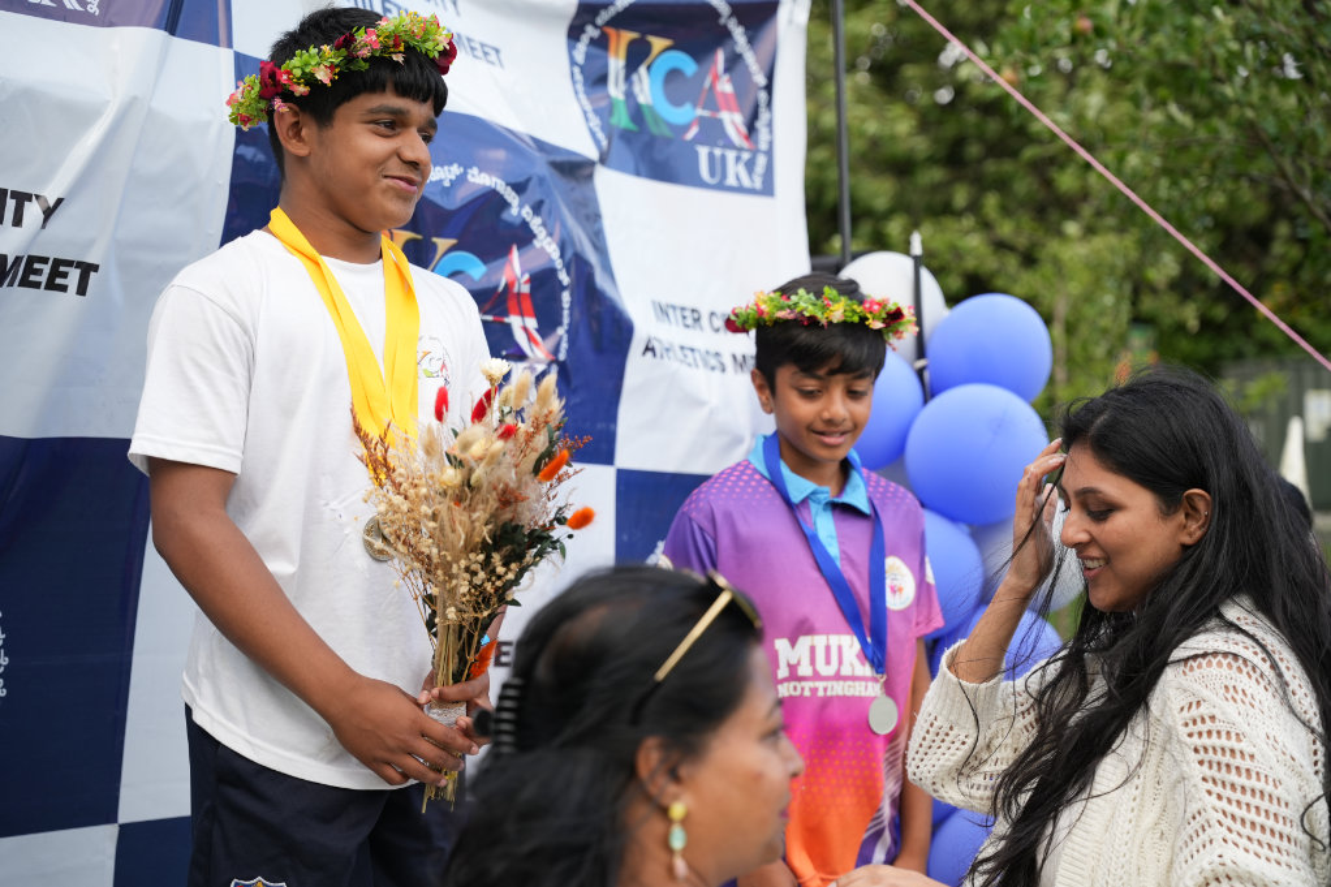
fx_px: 1907
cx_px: 666
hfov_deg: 38.5
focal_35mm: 52
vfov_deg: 26.2
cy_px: 444
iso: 250
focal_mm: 51.6
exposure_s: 1/800
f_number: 2.8
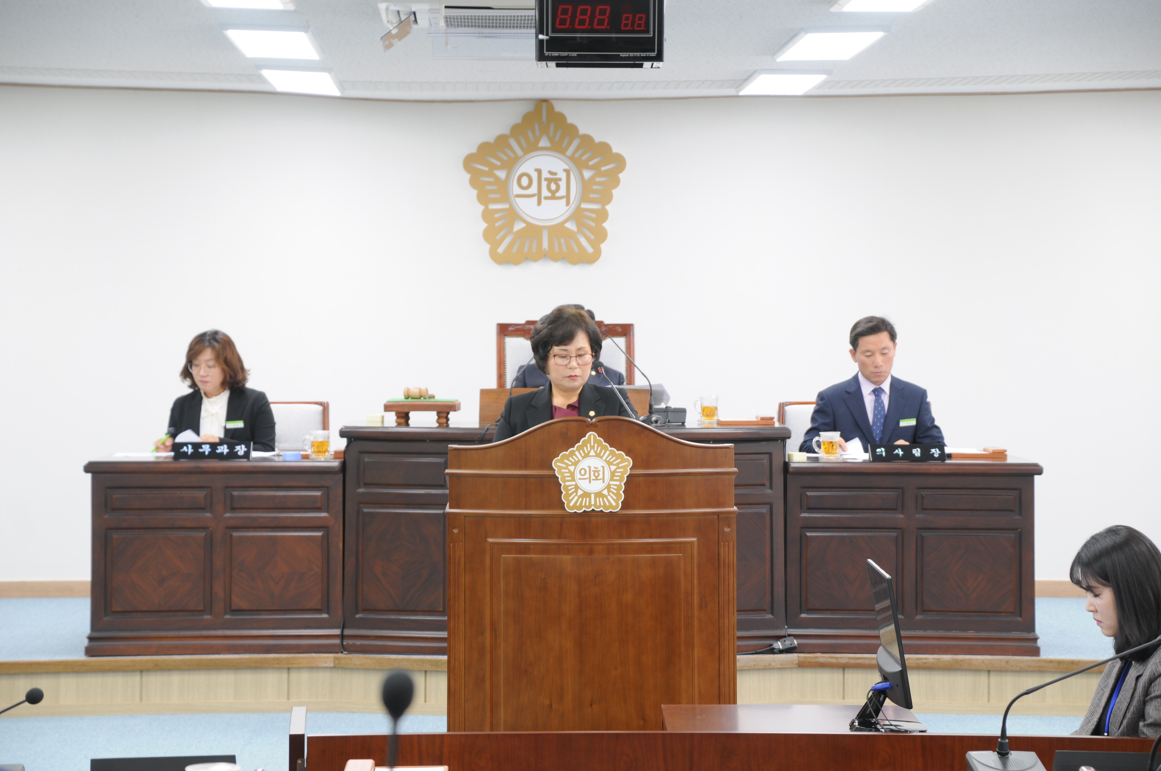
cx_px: 580
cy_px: 386
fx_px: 3624
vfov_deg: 12.1
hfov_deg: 18.2
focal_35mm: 112
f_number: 5
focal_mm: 75
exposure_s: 1/6
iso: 200
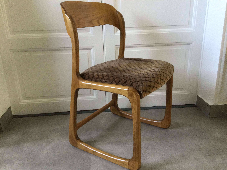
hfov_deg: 58.4
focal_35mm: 31
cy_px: 85
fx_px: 203
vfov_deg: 45.4
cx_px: 114
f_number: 2.4
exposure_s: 1/33
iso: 160
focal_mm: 3.3
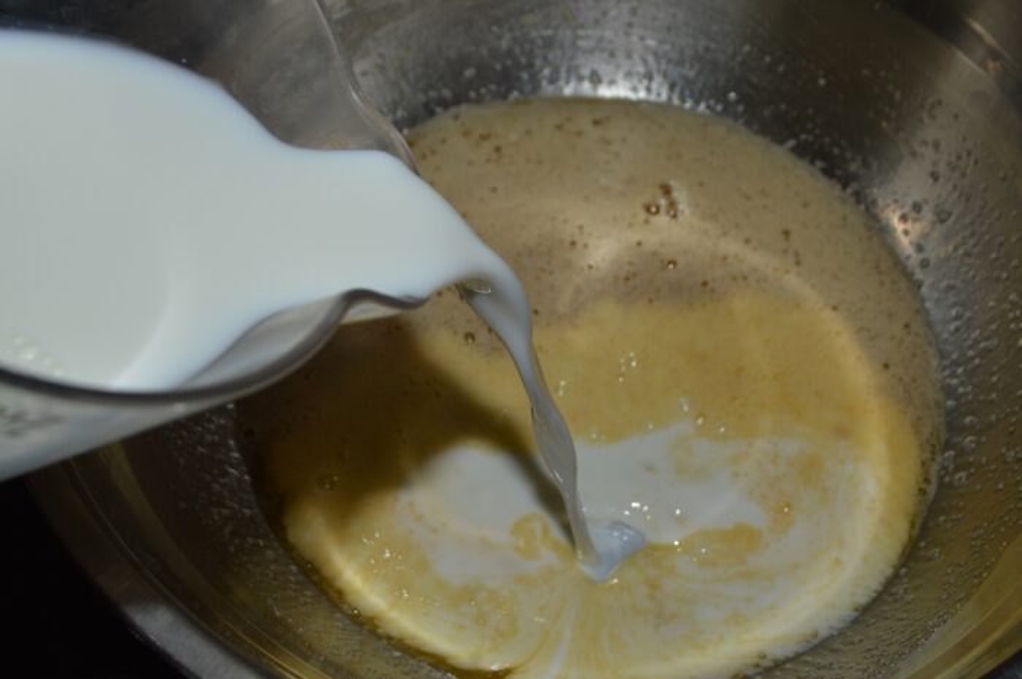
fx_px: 1191
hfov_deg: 46.4
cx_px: 511
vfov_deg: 31.8
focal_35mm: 42
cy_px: 340
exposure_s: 1/60
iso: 100
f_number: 8
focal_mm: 28
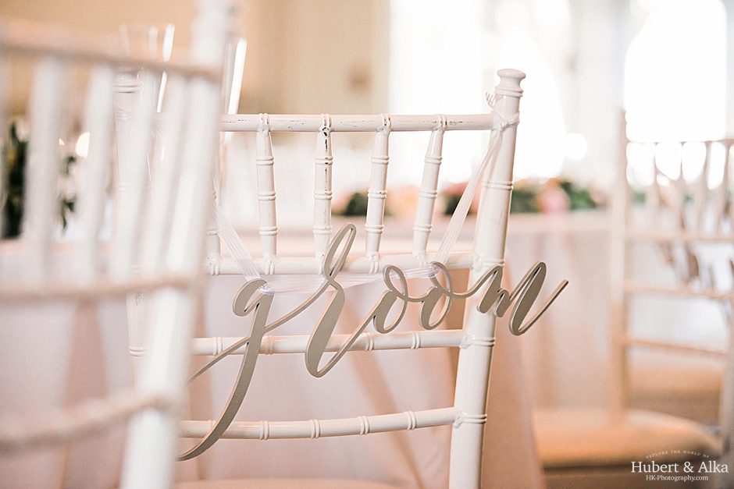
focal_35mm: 110
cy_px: 244
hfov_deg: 18.6
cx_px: 367
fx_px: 2243
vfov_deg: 12.5
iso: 800
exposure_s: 1/60
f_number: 2.8
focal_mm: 110
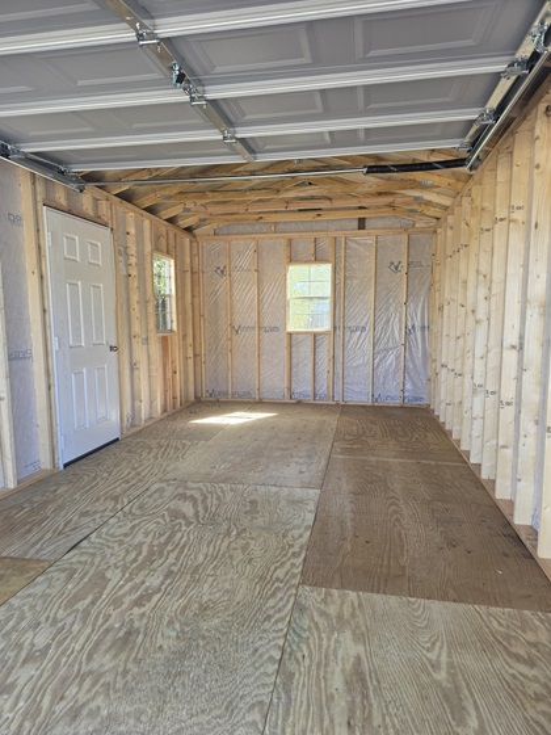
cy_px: 368
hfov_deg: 58.9
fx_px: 488
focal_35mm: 23
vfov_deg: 73.9
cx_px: 276
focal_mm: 6.3
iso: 50
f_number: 1.7
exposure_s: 1/180
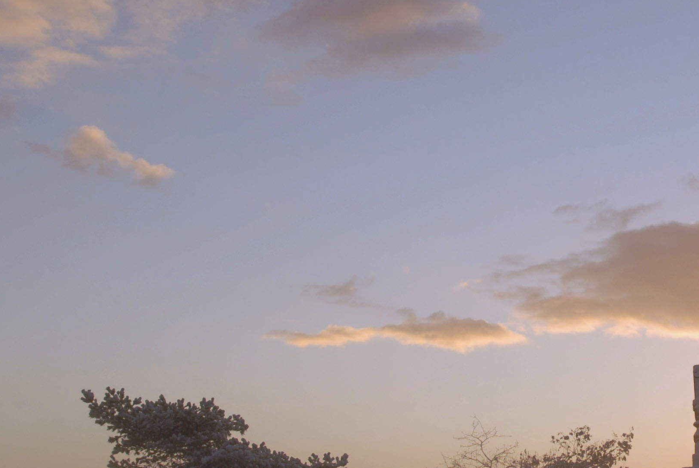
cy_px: 197
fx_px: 1536
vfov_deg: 17.3
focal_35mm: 79
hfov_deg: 24.8
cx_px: 642
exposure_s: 1/180
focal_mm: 22
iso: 100
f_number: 7.1
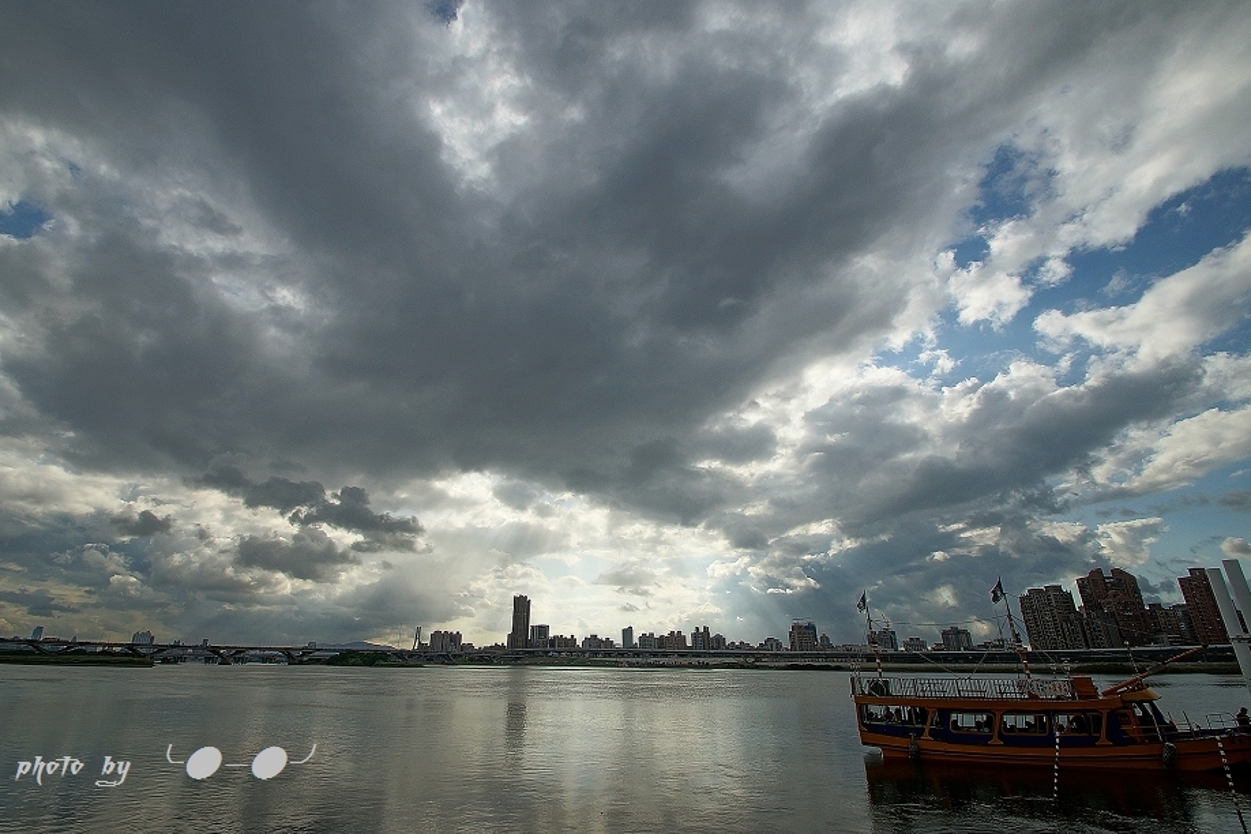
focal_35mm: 16
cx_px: 600
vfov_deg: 73.7
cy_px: 411
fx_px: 556
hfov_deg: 96.7
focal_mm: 10
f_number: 11
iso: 100
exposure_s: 1/400
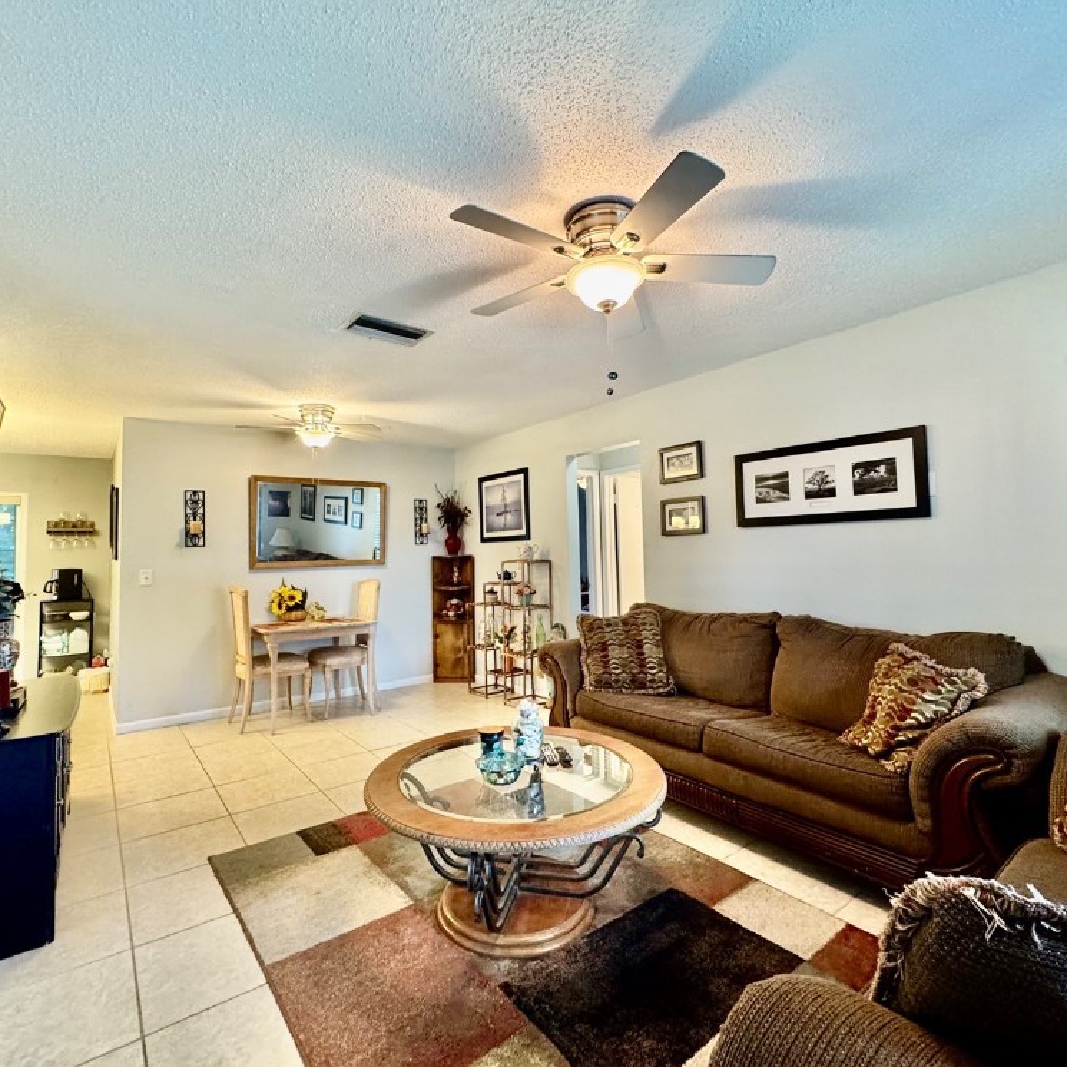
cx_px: 530
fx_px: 593
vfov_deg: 84.0
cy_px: 523
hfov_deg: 84.0
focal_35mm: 17
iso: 400
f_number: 2.2
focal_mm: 2.22
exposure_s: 1/60
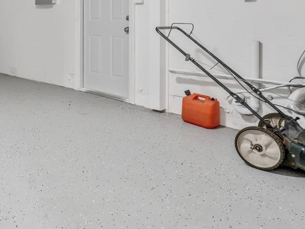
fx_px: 317
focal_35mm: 36
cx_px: 18
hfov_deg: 45.4
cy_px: 20
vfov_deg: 36.9
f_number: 8
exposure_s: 1.6
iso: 640
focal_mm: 16
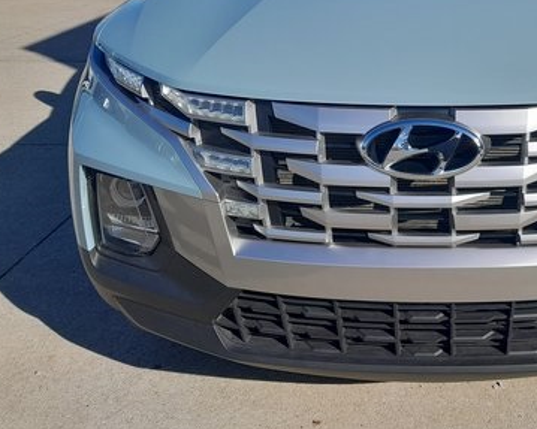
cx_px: 456
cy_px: 100
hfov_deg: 37.6
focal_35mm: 47
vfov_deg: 31.4
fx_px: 747
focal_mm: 4
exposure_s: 1/544
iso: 40
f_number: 1.8
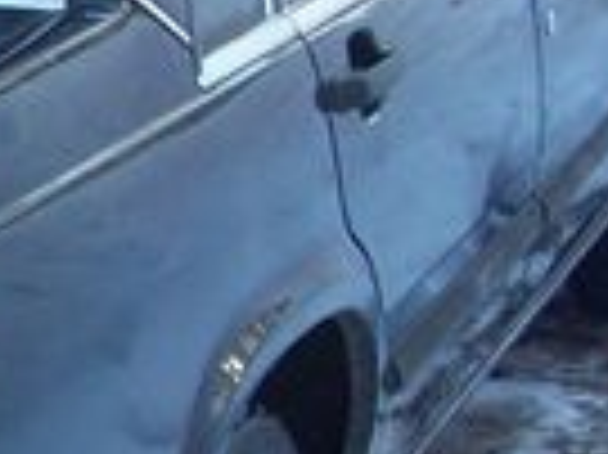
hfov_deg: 11.1
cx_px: -635
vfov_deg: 9.2
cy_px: 324
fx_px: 2825
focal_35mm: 161
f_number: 2.8
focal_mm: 5.7
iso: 80
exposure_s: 1/87.1
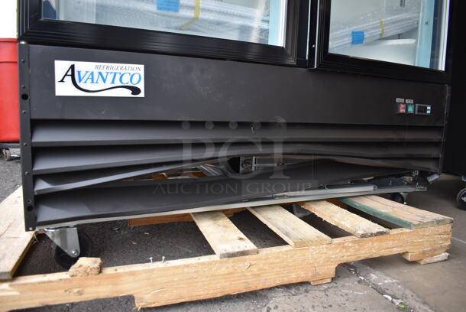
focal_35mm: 27
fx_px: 350
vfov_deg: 48.0
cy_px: 156
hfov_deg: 67.3
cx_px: 233
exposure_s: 1/250
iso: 400
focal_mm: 18
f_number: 4
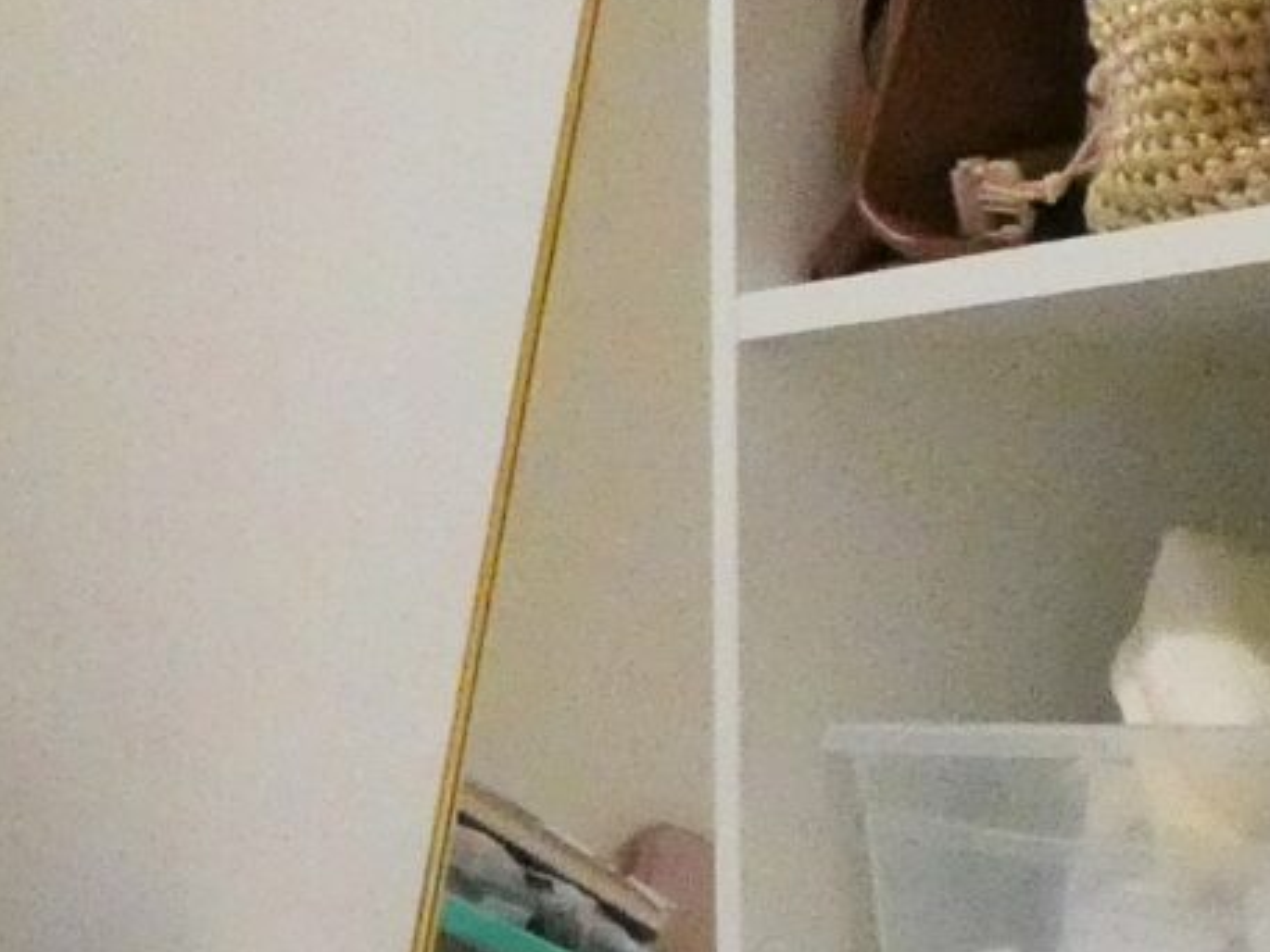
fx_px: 4110
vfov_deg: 13.2
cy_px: 558
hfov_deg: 17.2
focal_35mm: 112
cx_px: 33
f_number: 2.8
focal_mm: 3.6
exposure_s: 1/60
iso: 1000
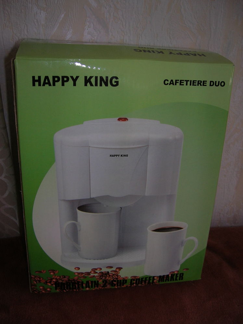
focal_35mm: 34
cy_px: 162
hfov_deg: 41.7
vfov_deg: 54.0
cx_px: 122
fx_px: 319
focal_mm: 5.7
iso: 50
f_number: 2.9
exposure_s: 1/60.1
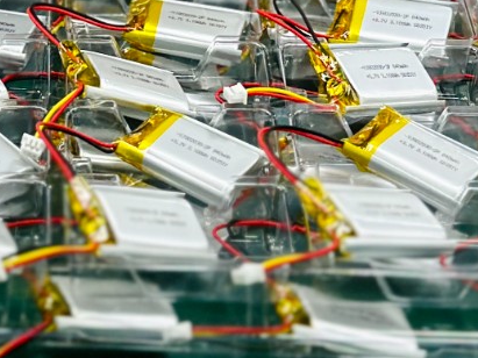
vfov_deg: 7.7
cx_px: -3
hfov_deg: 10.5
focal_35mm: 187
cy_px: -228
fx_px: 2581
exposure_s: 1/100
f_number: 1.78
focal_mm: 6.86
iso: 125
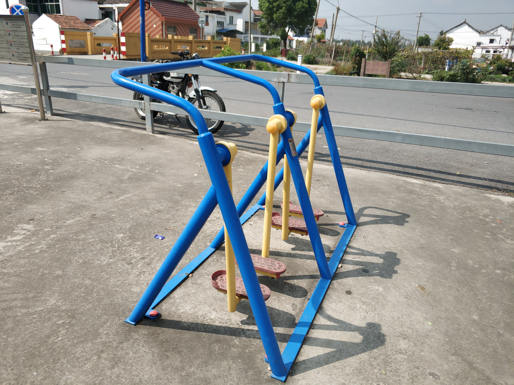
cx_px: 257
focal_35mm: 27
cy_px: 192
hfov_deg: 65.4
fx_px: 401
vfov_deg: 51.3
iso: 100
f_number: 1.8
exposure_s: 1/1245
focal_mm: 3.82
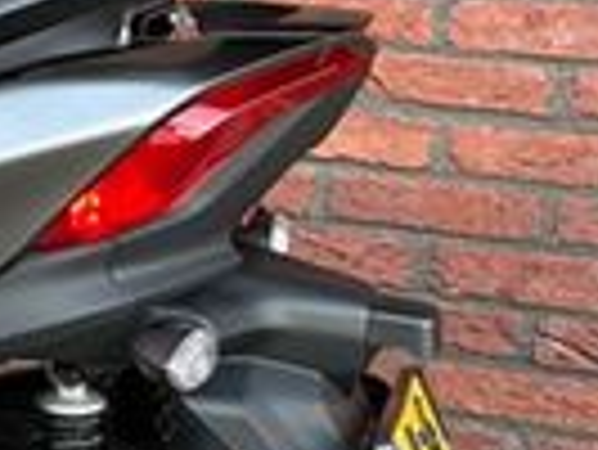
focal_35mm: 125
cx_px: -405
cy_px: 189
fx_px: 2161
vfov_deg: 11.9
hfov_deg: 14.3
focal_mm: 5.7
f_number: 1.5
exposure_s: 1/110
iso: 125
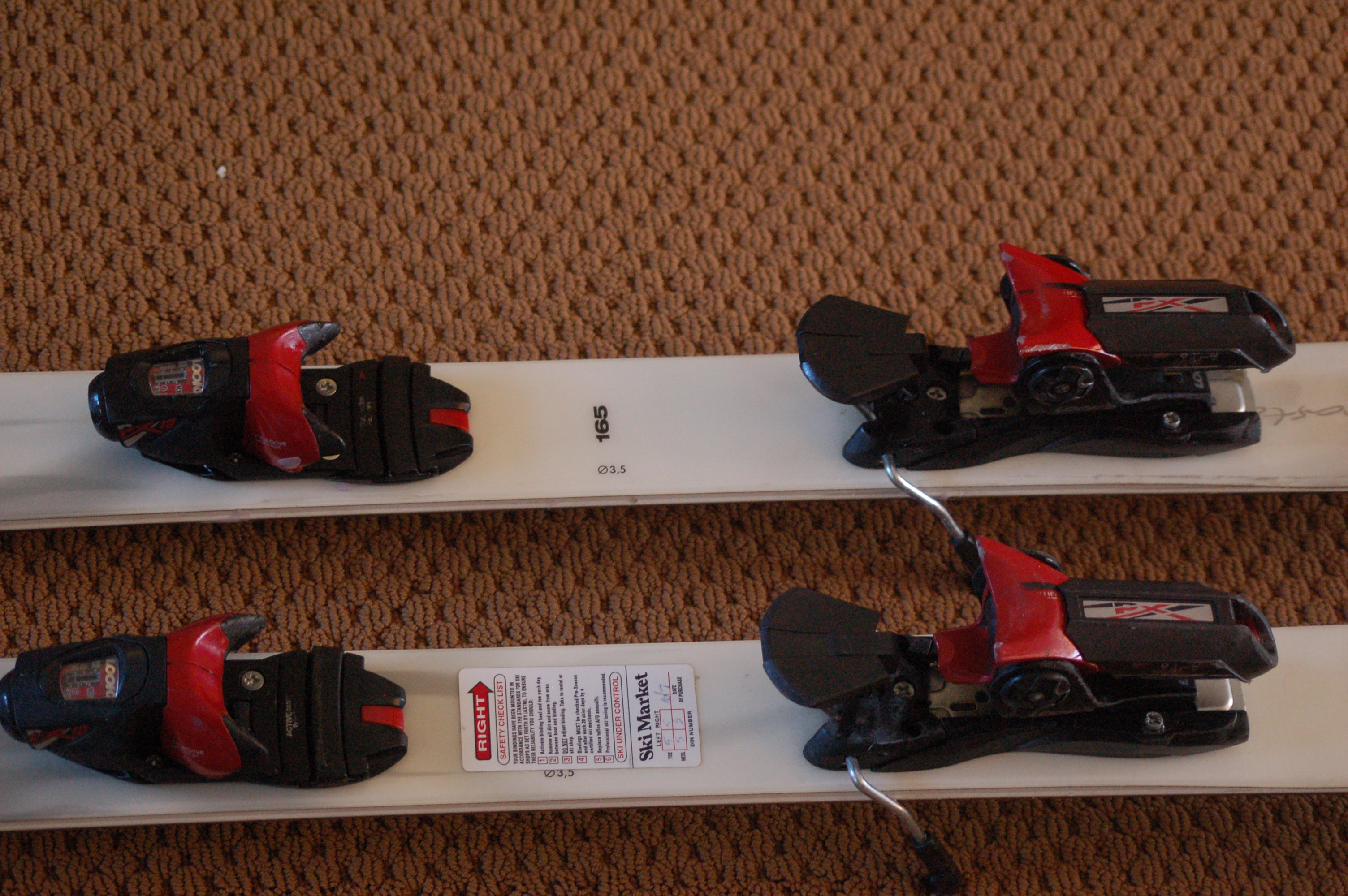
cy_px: 448
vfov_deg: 16.2
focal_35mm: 84
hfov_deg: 24.2
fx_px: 3143
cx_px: 674
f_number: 4
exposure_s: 1/60
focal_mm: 56
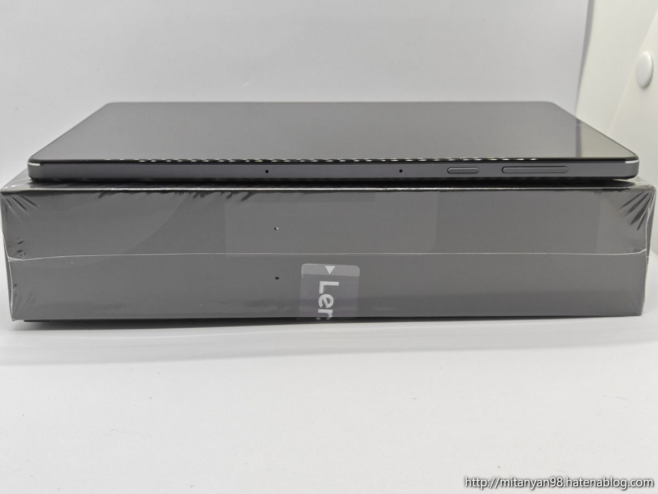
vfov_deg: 31.5
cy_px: 247
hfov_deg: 41.2
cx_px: 329
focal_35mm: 46
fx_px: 874
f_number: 4
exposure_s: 1/100
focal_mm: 8.7
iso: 320
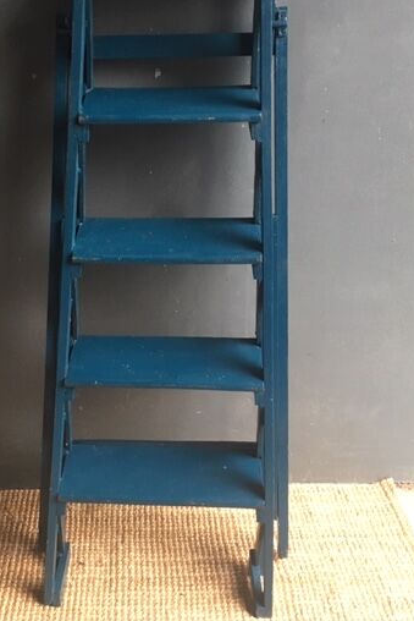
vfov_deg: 50.4
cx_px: 154
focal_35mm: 38
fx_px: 655
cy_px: 252
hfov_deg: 34.9
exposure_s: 1/33
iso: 160
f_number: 2.2
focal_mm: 4.15
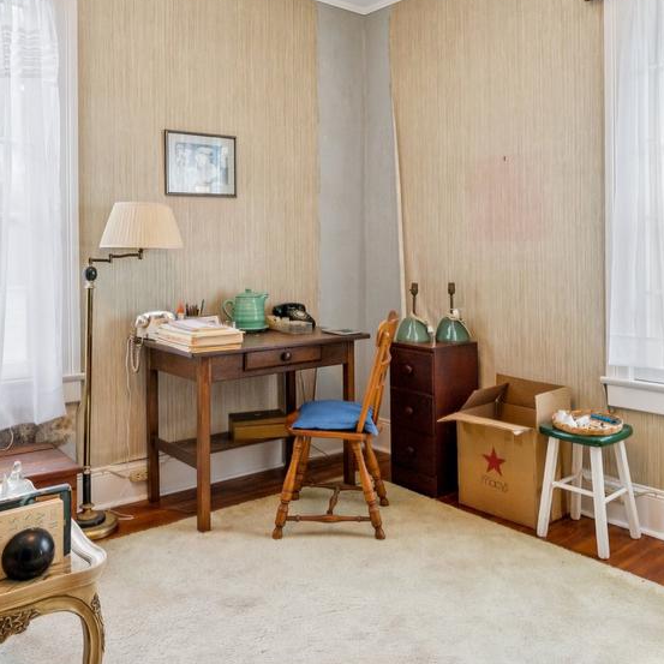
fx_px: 673
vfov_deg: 52.0
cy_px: 251
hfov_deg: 52.5
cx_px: 341
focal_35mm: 31
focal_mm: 14
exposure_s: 1/40
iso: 400
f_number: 7.1
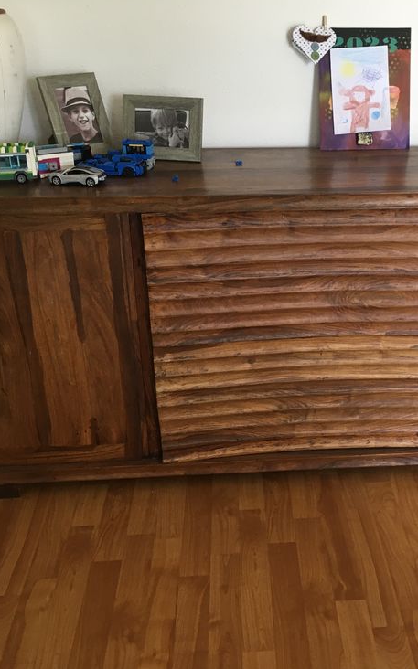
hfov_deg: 30.1
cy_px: 334
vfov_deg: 47.2
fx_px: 766
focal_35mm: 42
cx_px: 306
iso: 100
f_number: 2.2
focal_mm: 4.15
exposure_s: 1/33
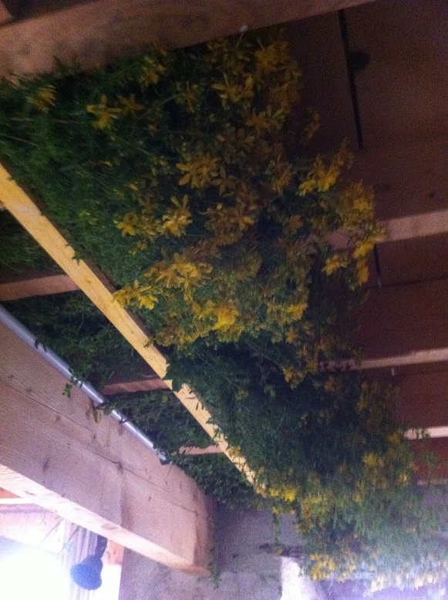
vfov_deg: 52.7
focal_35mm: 35
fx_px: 606
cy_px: 300
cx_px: 224
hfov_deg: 40.6
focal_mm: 3.85
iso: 1000
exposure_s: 1/15
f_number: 2.8
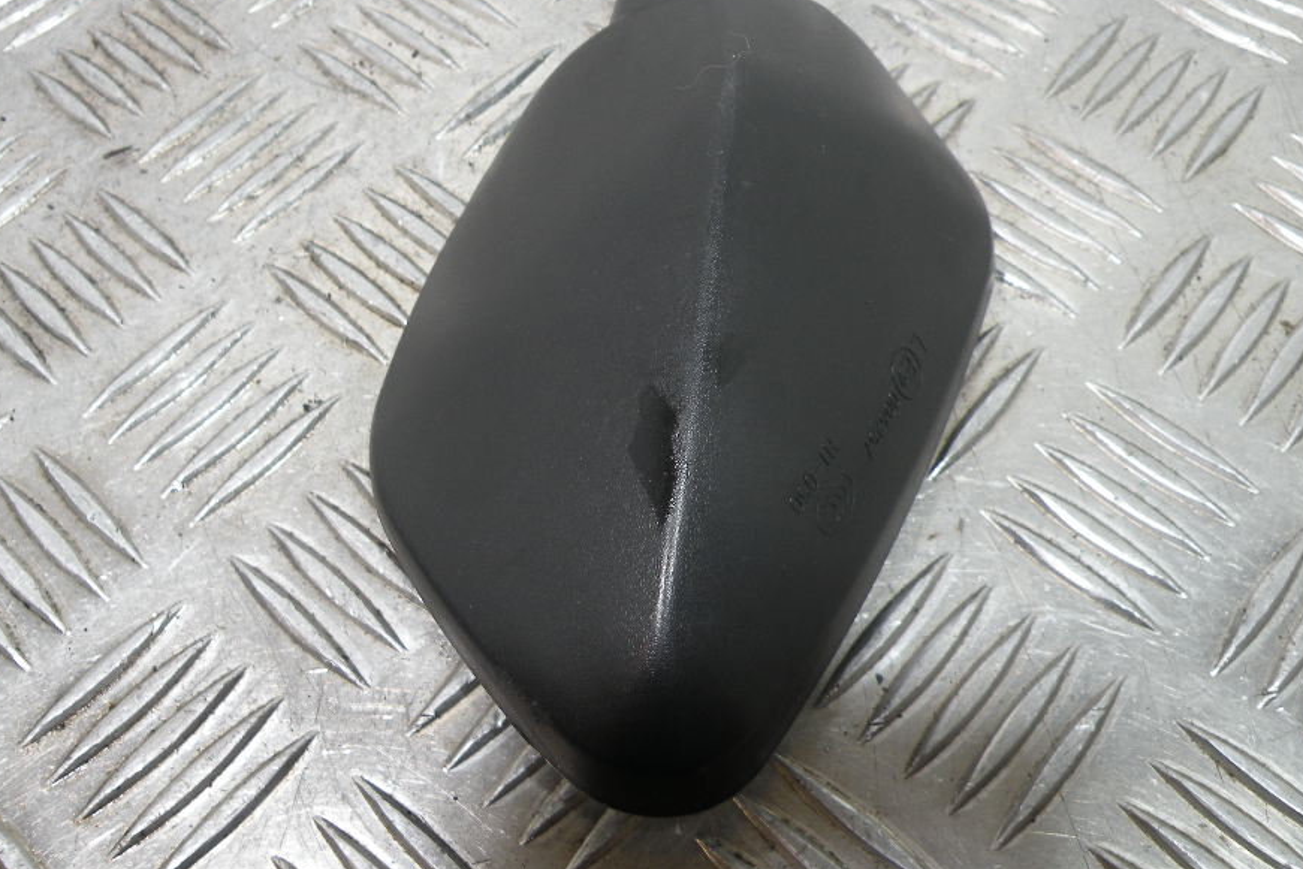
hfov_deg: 57.2
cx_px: 625
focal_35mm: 33
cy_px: 337
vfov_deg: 39.8
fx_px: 1195
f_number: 2.8
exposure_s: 1/59.6
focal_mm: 4.7
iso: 67
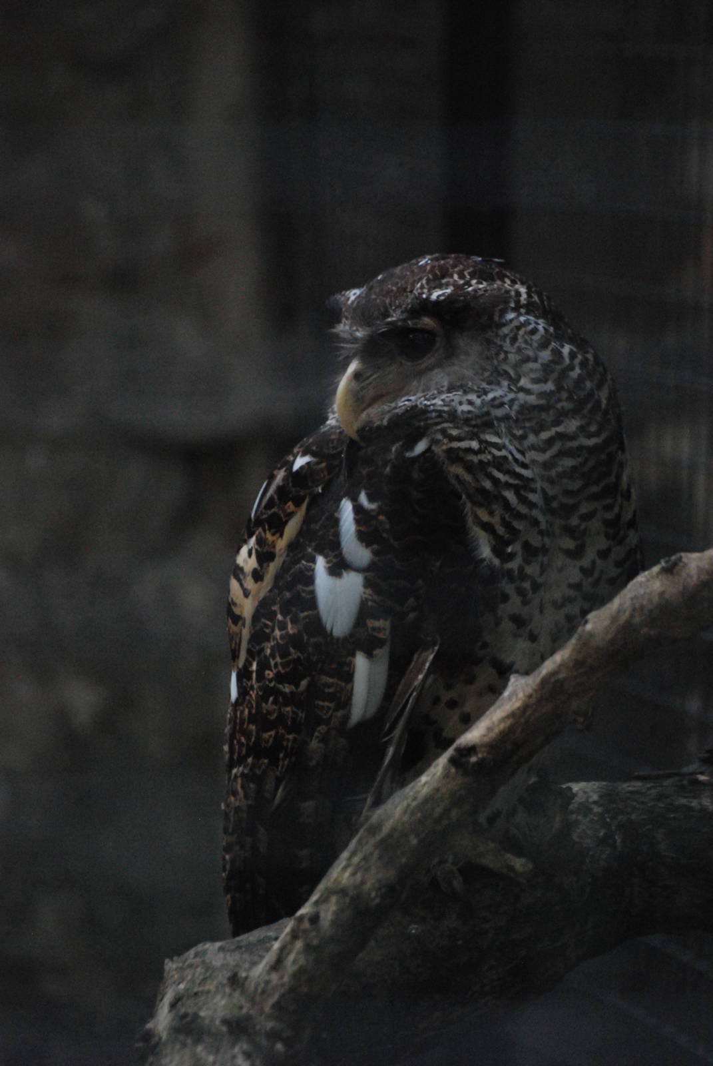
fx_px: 9776
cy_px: 533
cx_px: 356
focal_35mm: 330
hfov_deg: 4.2
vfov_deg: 6.2
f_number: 5
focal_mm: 220
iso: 1600
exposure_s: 1/160
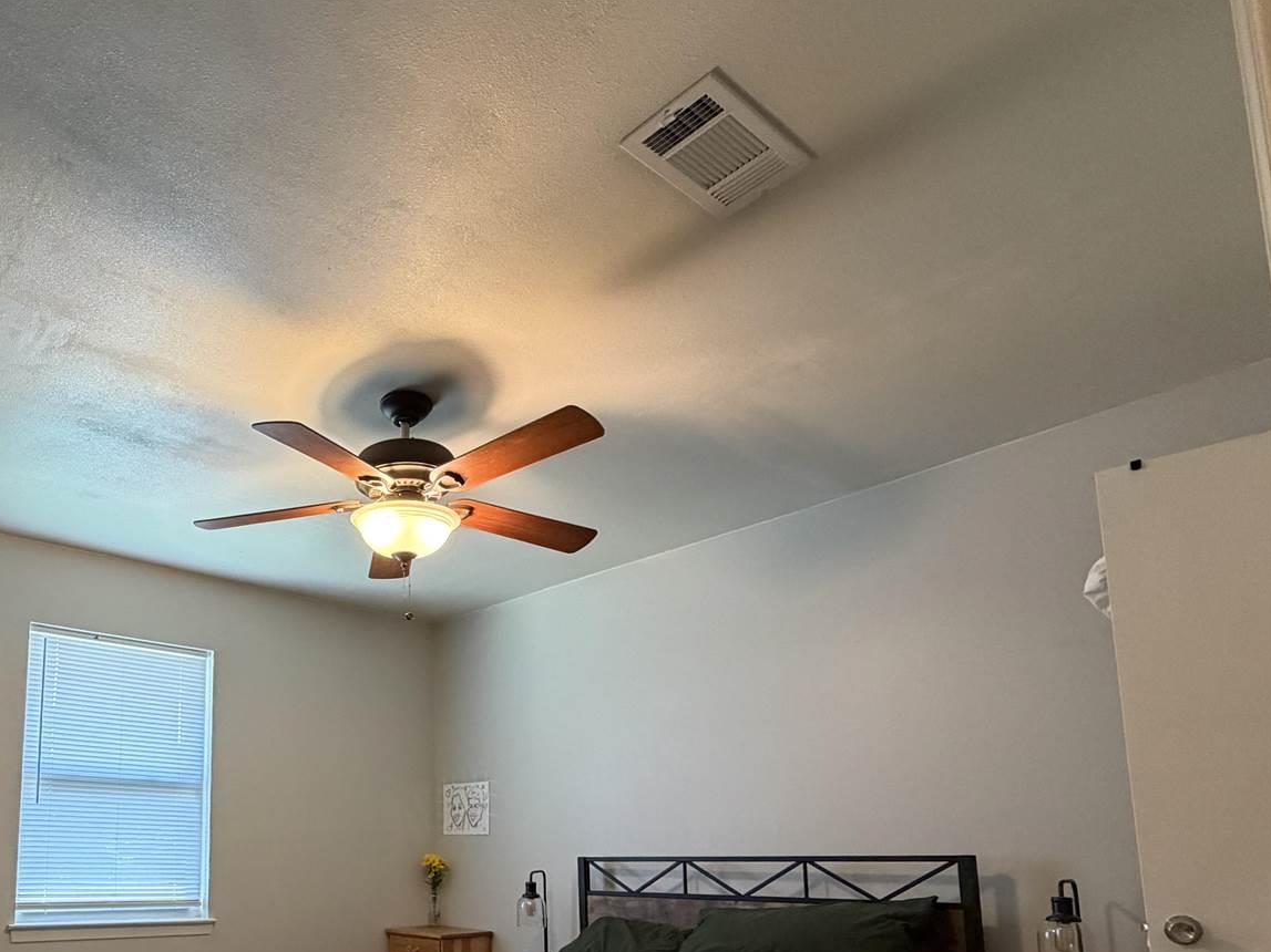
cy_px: 737
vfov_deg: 52.0
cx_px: 355
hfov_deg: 66.1
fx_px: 918
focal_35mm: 25
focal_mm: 2.22
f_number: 2.2
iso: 320
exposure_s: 1/60
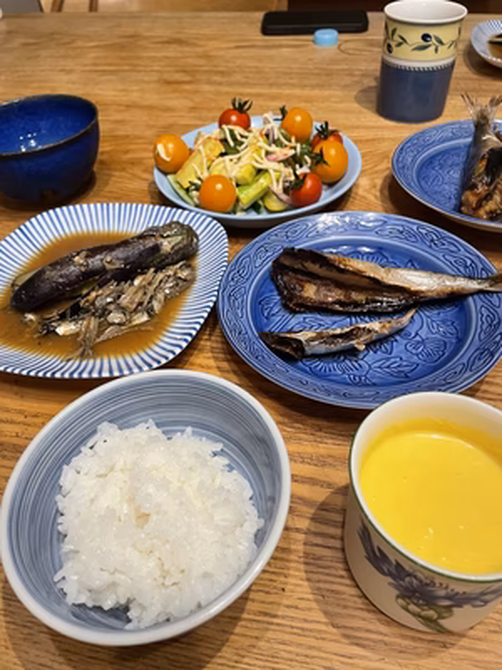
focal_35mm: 26
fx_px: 503
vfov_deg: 67.3
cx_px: 251
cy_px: 335
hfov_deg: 53.1
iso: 125
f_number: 1.6
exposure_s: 1/59
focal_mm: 4.2
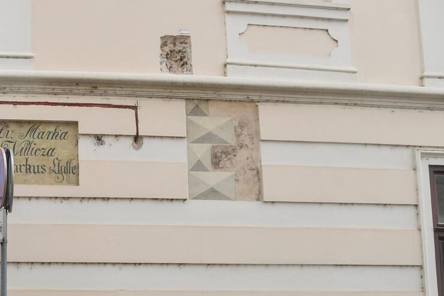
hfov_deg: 34.5
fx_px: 641
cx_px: -5
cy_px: 254
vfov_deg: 25.4
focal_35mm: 52
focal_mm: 24
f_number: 5.6
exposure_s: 1/400
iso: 500
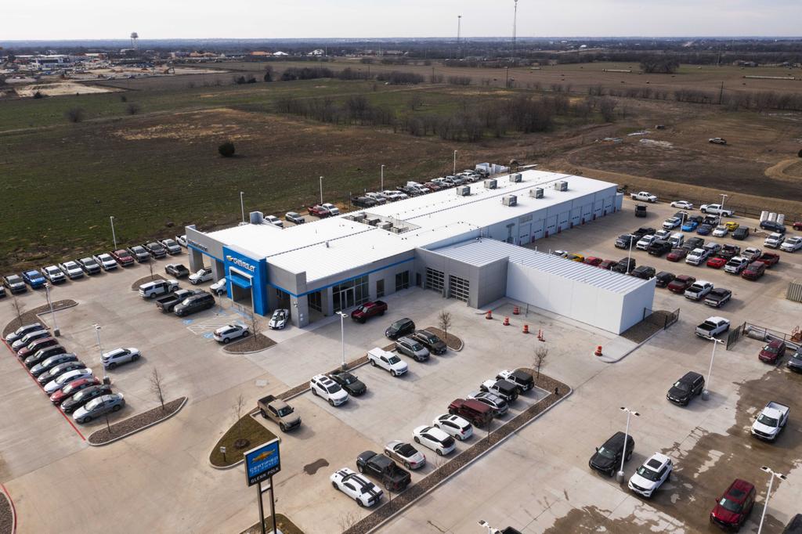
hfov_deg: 65.5
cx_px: 401
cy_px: 267
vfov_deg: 46.4
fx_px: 624
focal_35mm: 28
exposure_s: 1/500
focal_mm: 10.26
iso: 100
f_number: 6.3
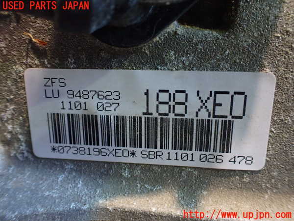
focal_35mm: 30
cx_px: 147
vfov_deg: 46.8
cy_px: 110
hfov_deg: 60.0
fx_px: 255
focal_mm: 5.4
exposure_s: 1/50
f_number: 2.3
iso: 800
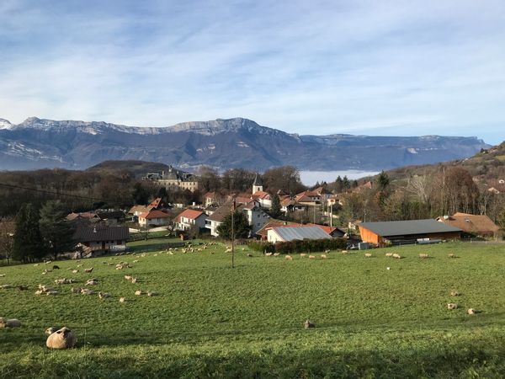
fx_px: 408
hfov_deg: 63.4
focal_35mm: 28
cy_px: 190
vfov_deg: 49.7
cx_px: 252
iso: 20
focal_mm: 3.99
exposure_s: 1/1842
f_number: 1.8
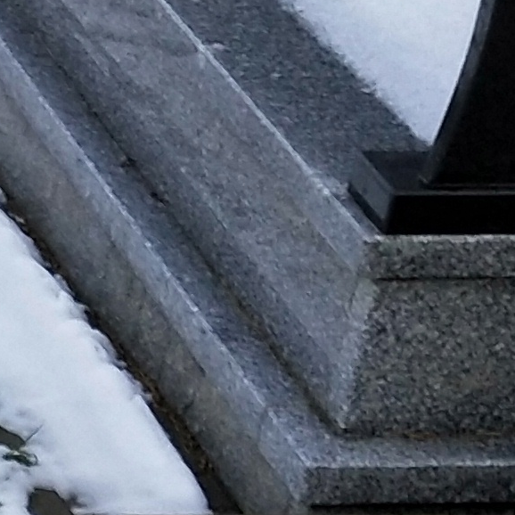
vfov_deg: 10.3
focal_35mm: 162
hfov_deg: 9.1
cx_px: -924
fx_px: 2727
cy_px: 836
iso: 33
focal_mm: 3.99
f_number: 1.7
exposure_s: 1/483
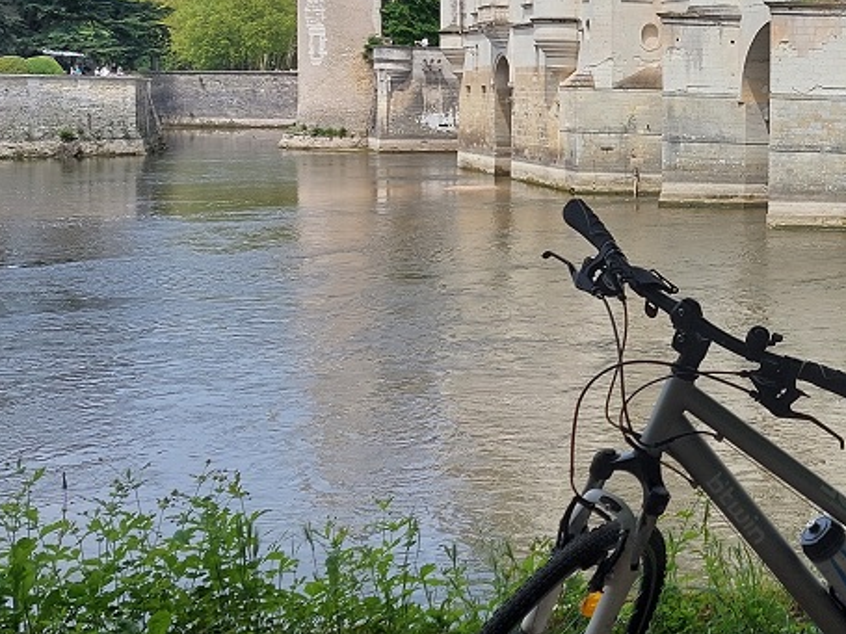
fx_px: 1393
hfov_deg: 30.9
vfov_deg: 25.4
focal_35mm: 57
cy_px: 175
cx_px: 883
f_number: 1.8
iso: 25
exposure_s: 1/1021
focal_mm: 5.23
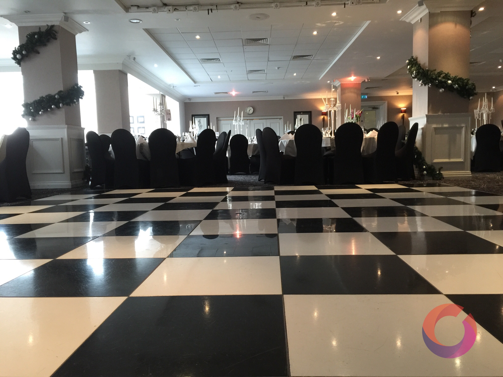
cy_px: 188
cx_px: 252
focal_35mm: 29
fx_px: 421
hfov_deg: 61.7
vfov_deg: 48.2
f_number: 2.2
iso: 100
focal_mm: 4.15
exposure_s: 1/15
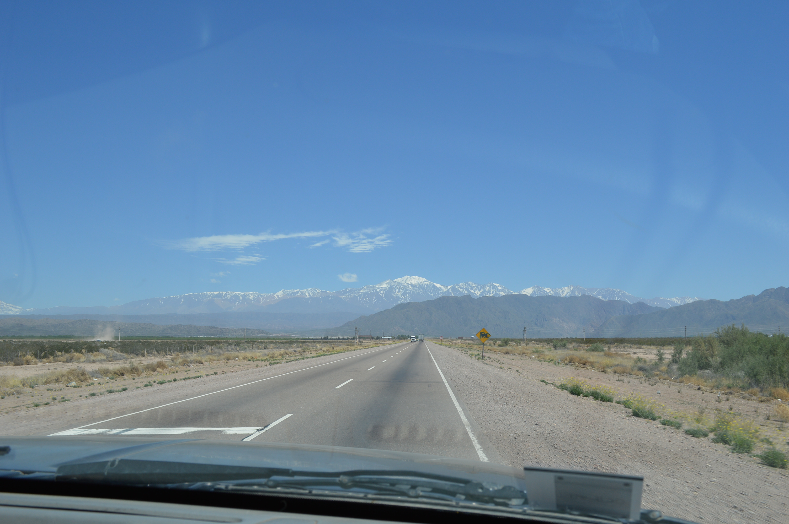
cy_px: 262
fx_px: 657
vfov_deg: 43.5
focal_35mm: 30
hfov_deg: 62.0
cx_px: 394
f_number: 9
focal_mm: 20
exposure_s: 1/320
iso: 100
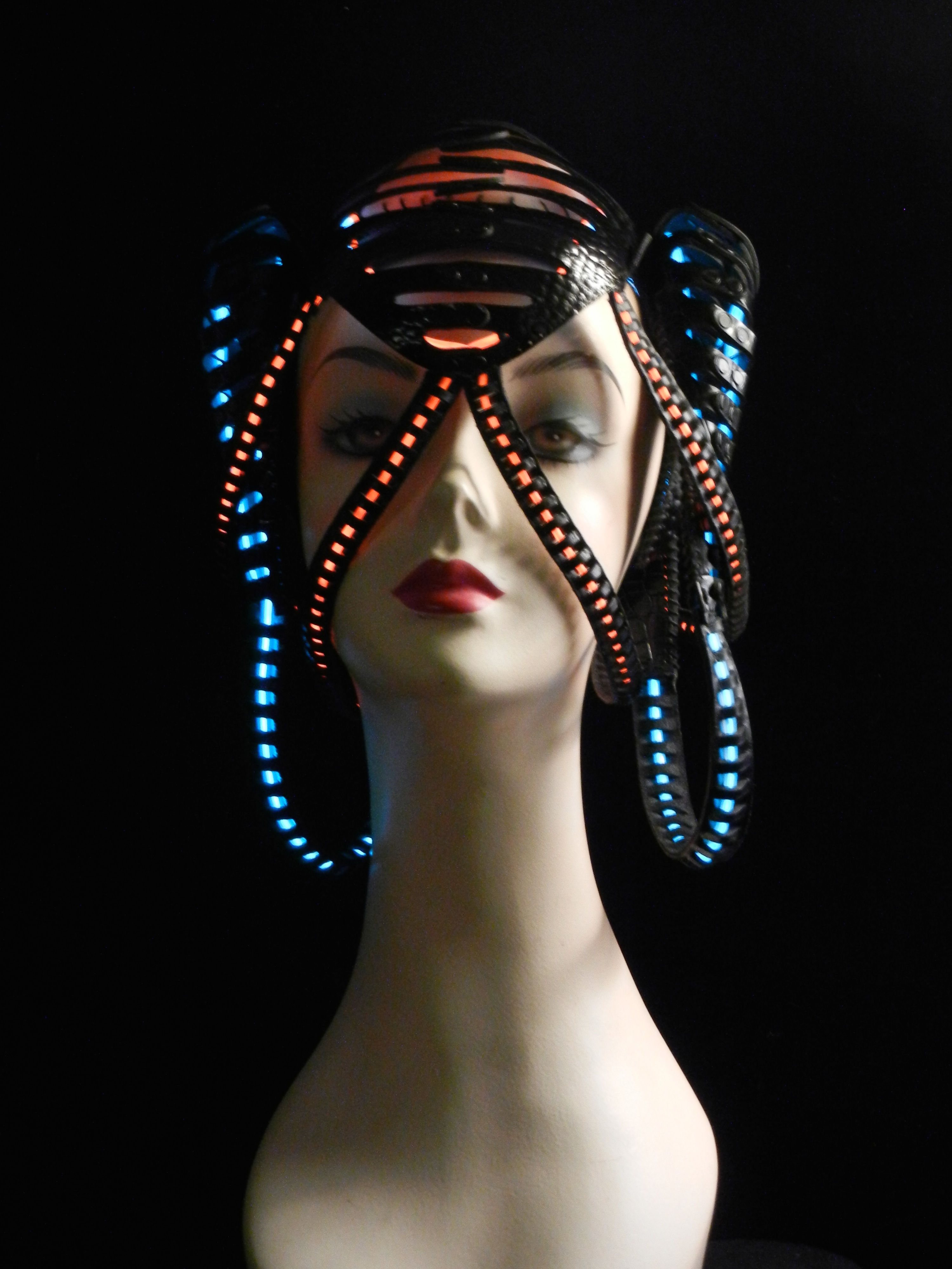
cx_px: 476
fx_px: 2163
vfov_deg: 32.7
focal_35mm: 59
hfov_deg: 24.8
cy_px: 634
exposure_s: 1
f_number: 4
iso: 800
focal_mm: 10.6
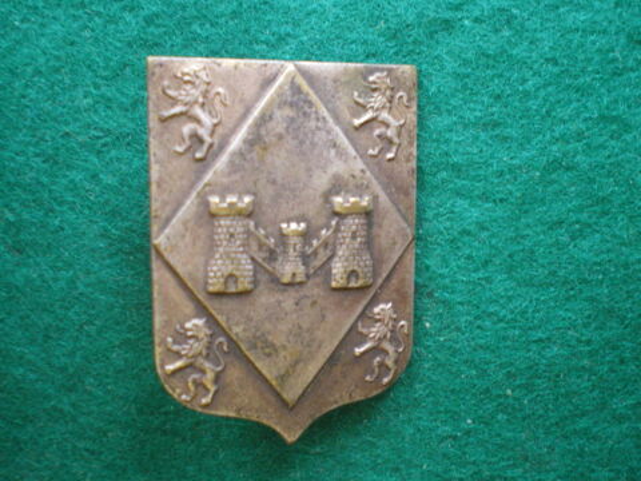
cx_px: 320
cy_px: 240
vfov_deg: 37.7
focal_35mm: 38
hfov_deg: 49.0
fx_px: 704
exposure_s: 1/10
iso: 400
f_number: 3.1
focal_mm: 6.3
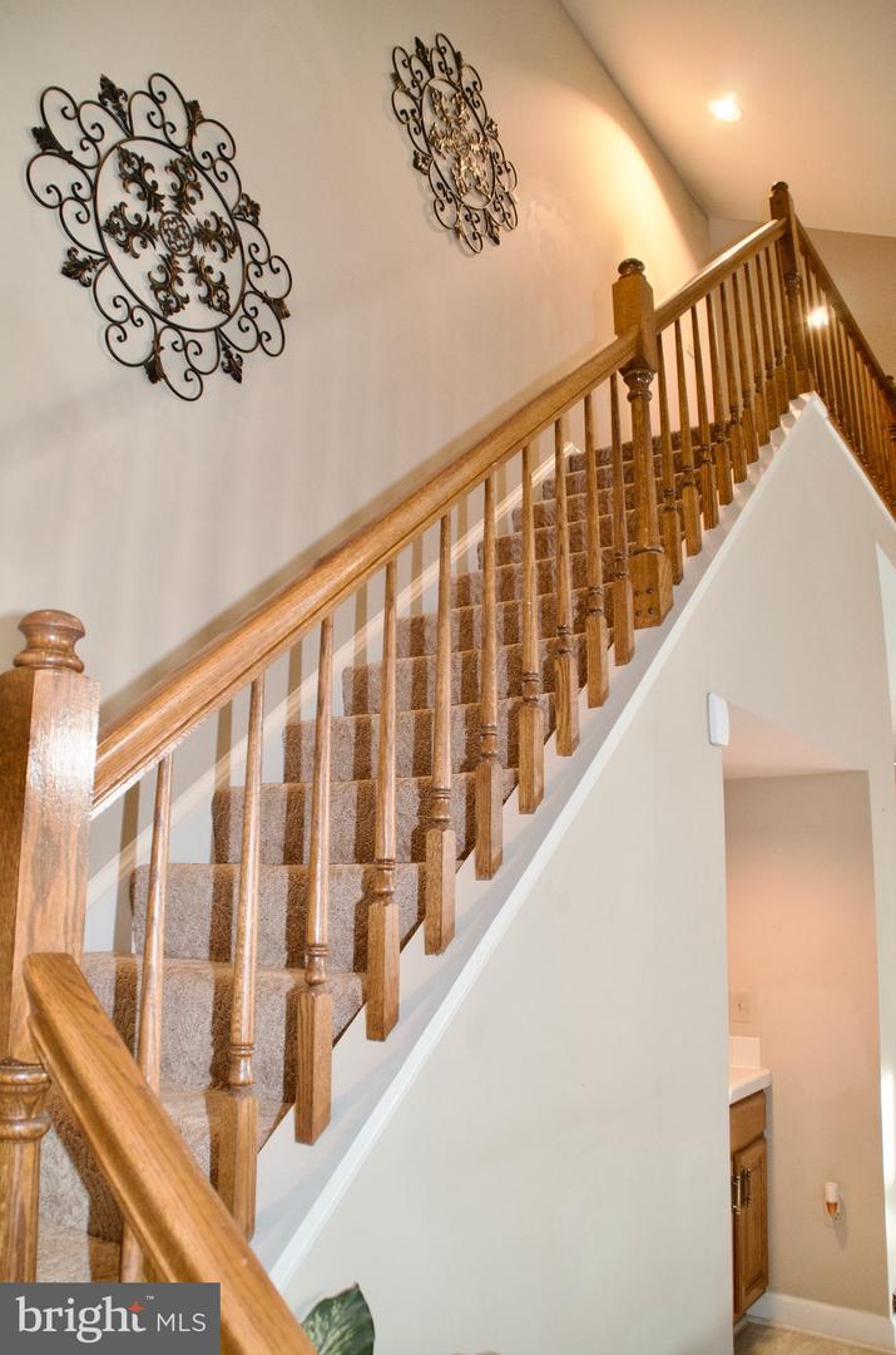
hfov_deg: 47.7
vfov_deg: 67.5
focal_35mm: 27
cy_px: 678
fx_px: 1013
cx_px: 448
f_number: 5.6
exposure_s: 1/60
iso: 1600
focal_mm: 18
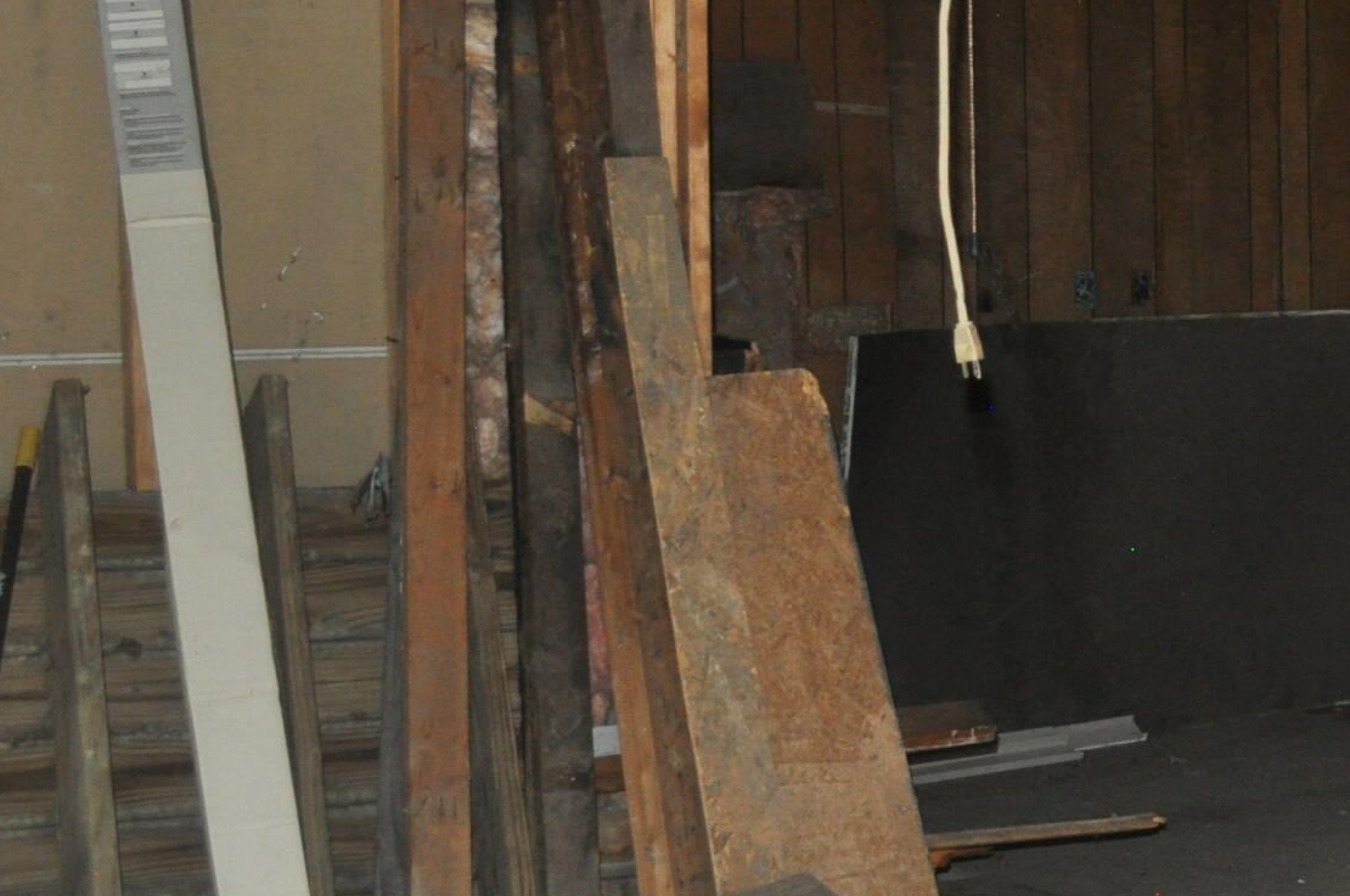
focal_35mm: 73
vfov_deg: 18.6
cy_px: 344
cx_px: 1653
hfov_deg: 24.8
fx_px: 2734
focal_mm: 18
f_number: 3.5
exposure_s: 1/60
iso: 800
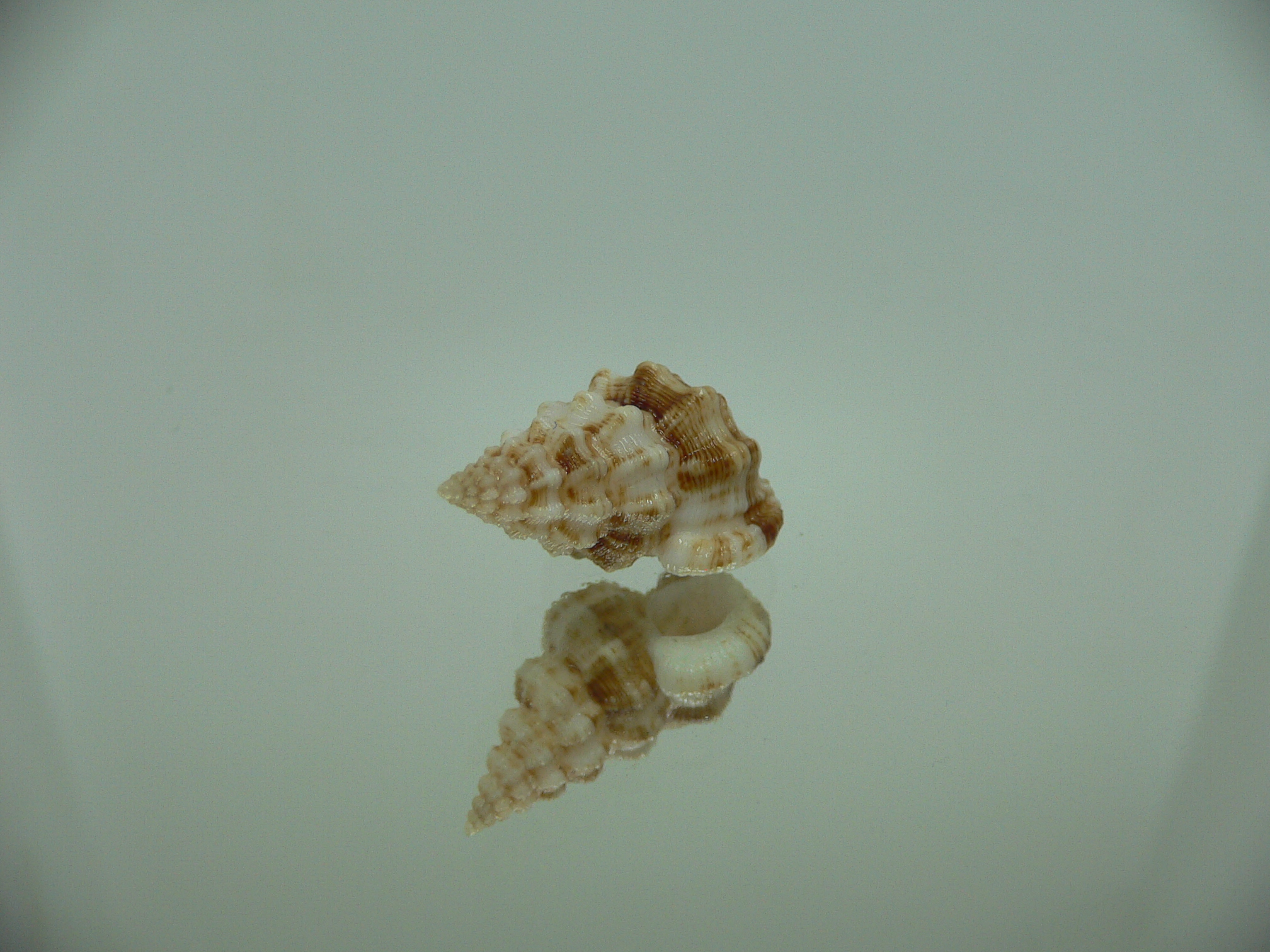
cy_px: 476
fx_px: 1284
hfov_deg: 52.6
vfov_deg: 40.7
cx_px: 635
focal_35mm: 35
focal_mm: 4.6
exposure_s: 1/60
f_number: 2.8
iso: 100
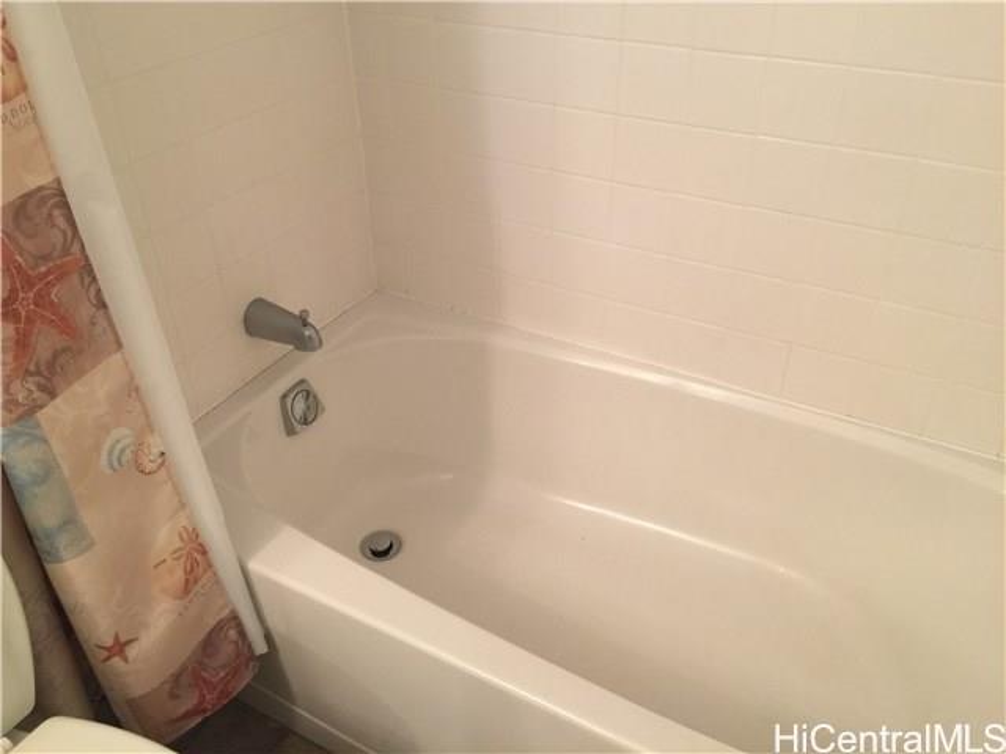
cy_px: 377
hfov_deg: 61.7
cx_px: 503
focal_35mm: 29
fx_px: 843
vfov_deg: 48.2
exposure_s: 1/15
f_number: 2.2
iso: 80
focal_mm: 4.15
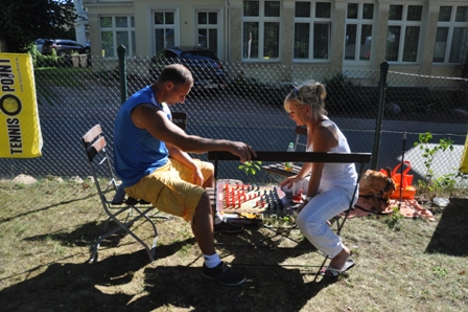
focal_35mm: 27
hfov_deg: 67.4
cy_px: 156
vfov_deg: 47.9
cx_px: 234
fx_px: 351
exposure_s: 1/1250
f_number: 5
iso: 400
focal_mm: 18
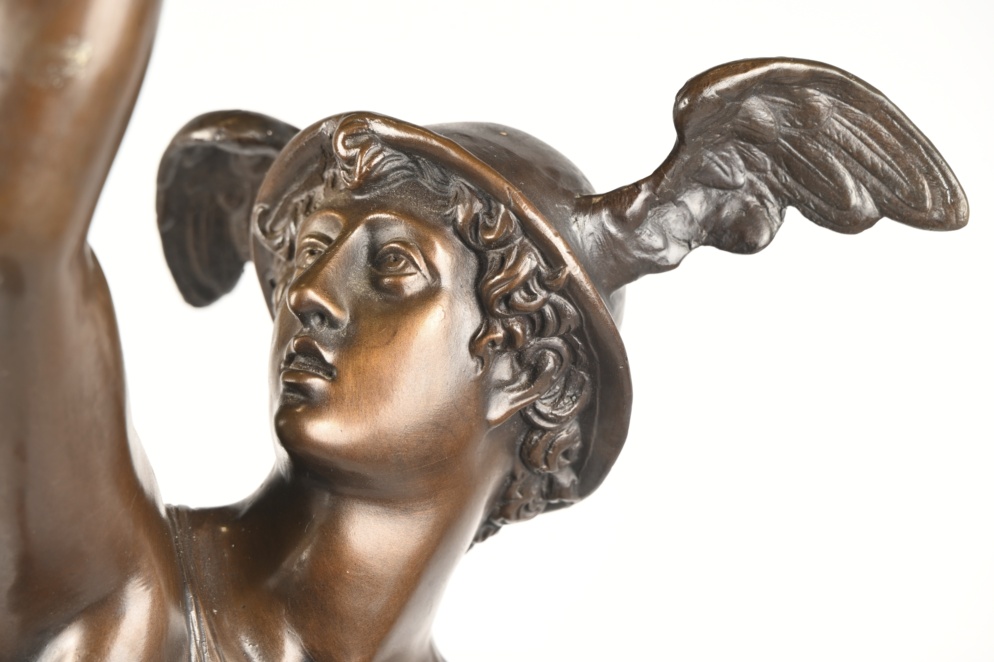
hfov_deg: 10.3
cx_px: 497
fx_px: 5518
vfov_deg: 6.9
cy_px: 331
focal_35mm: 200
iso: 200
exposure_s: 1/200
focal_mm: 200
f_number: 11
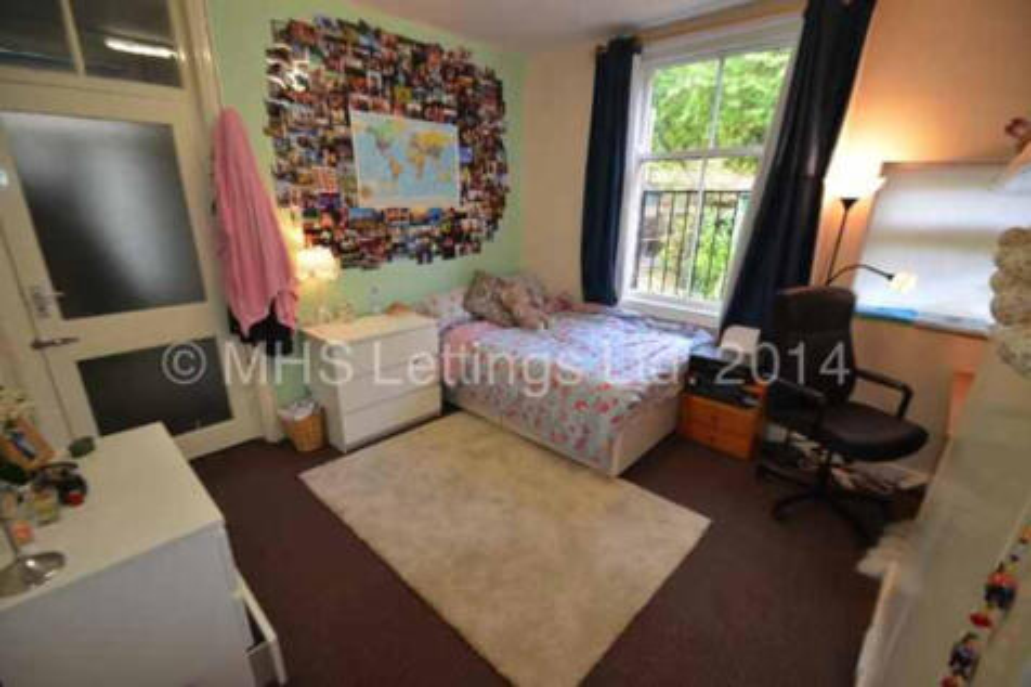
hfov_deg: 100.4
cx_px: 516
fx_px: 429
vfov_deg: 77.3
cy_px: 344
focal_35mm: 15
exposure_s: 1/60
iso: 400
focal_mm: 10
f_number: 3.5
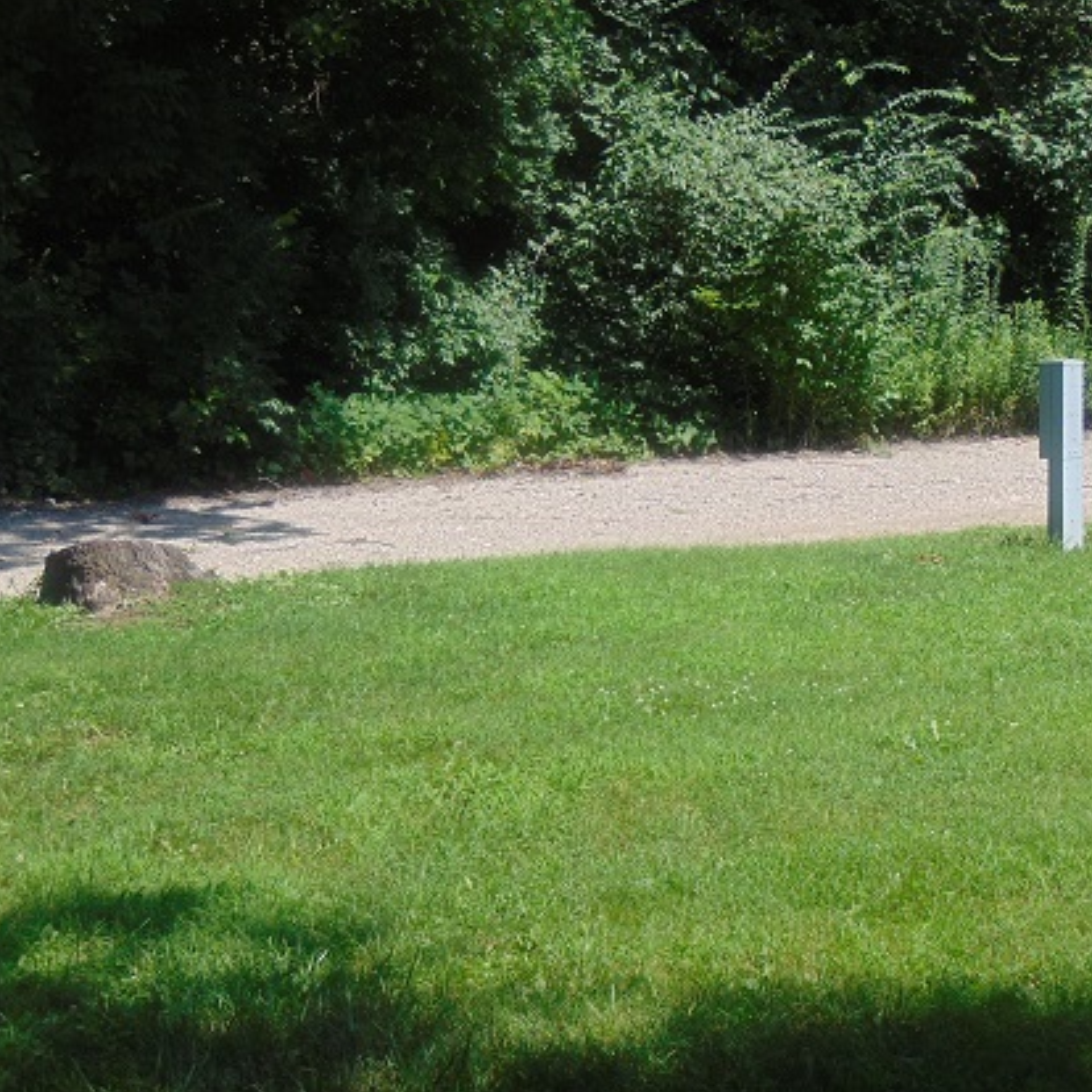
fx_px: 2284
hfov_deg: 26.8
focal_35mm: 64
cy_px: 528
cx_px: 636
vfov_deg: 26.9
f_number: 3.5
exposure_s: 1/640
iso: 80
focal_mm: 9
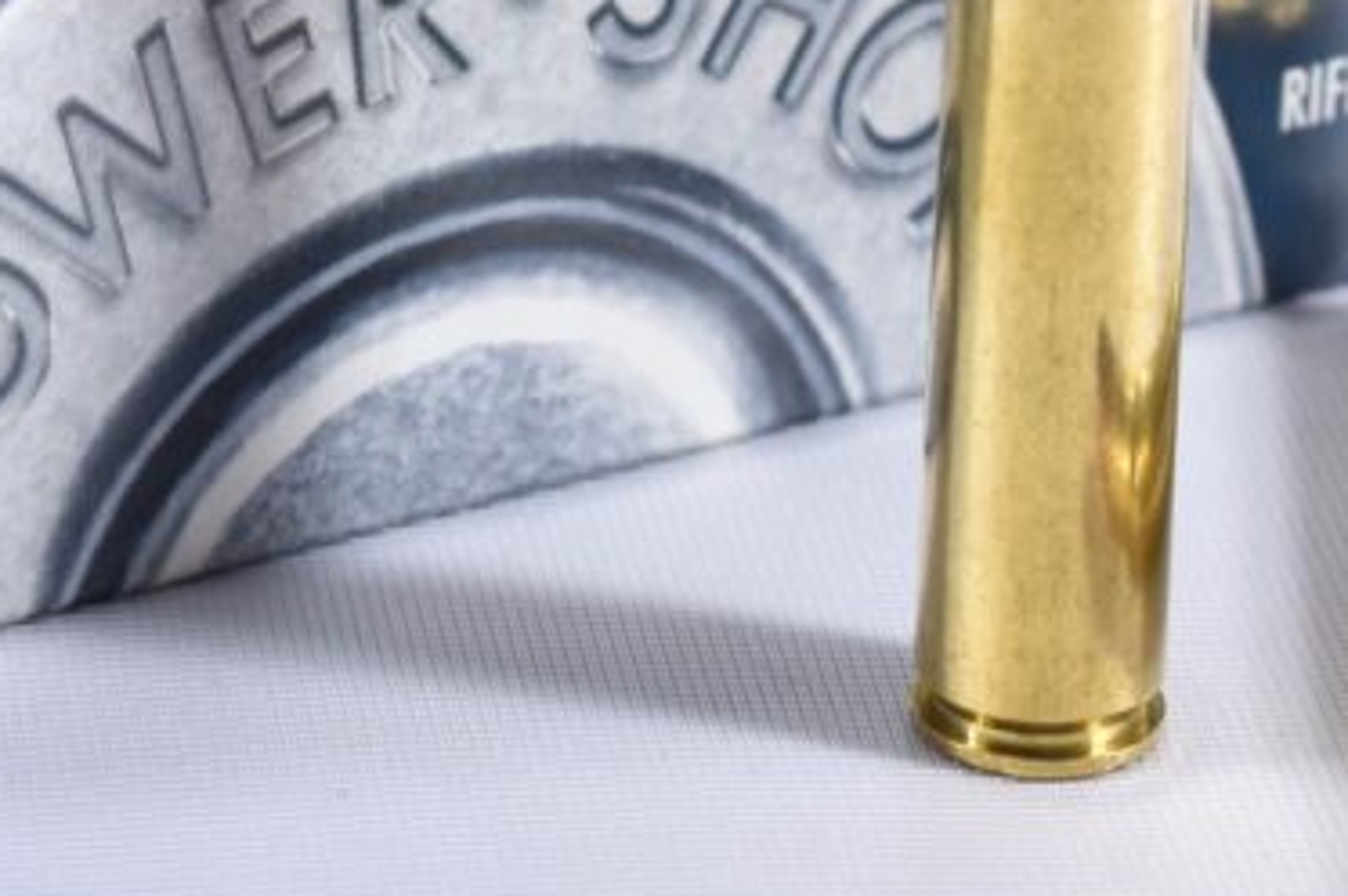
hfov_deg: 7.7
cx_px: 239
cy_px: -210
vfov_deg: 5.1
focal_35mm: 266
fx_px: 9937
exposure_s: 1/40
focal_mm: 55
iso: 640
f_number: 5.6
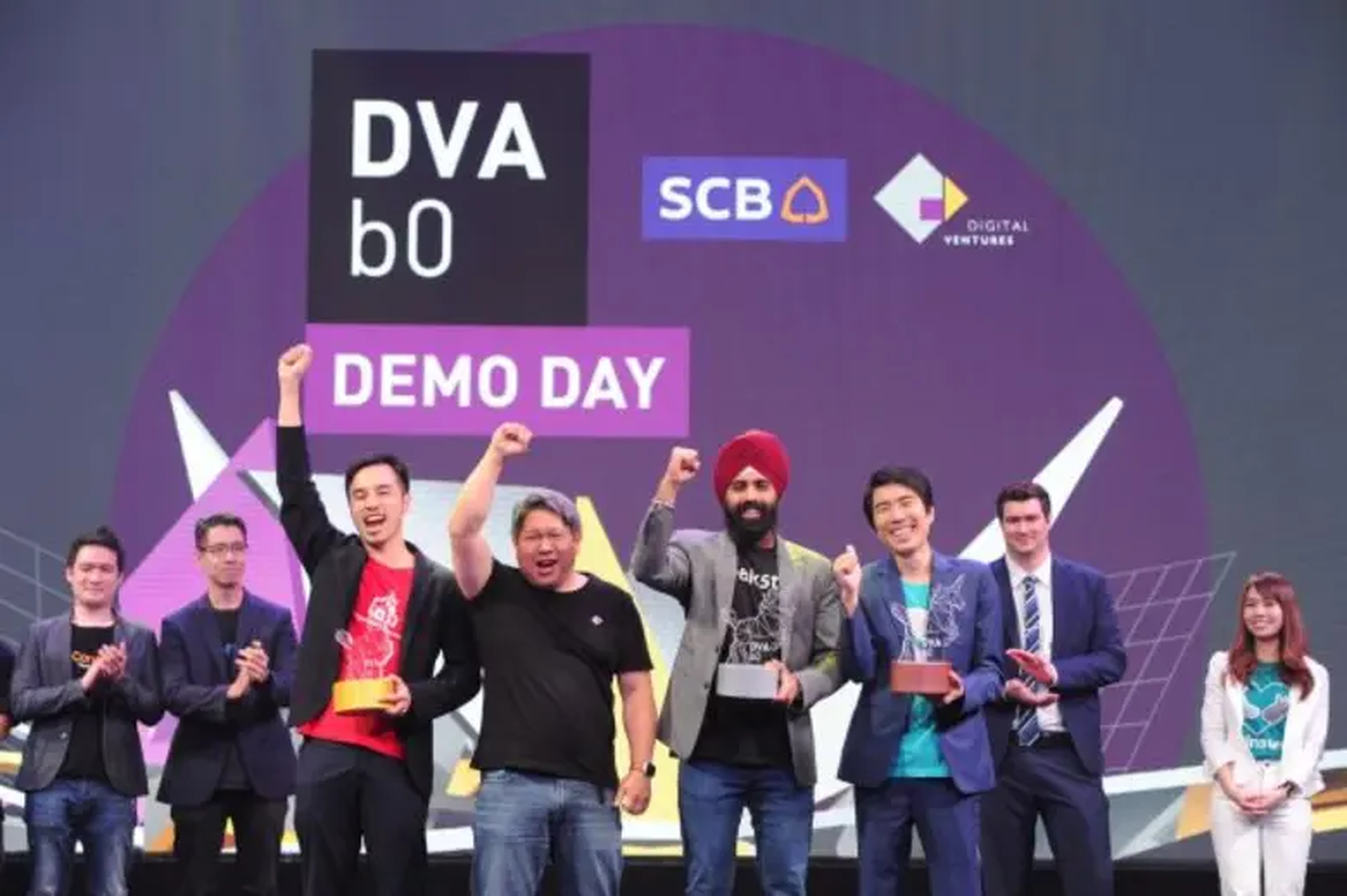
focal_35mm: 92
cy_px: 448
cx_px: 674
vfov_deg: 14.8
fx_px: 3440
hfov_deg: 22.2
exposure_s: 1/80
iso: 800
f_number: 5
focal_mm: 92
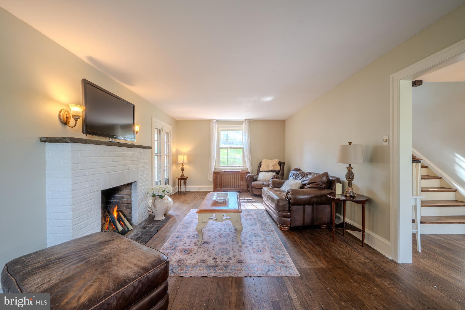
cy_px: 155
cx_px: 232
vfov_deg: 81.2
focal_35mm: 14
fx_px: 181
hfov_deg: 104.3
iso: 100
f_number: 11
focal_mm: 14
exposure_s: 1/6
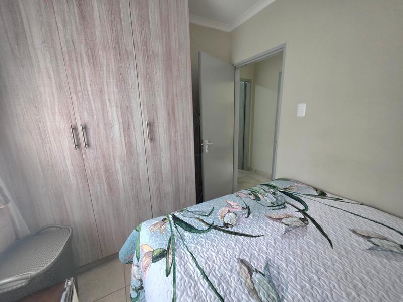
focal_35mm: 13
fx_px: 151
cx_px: 202
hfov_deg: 106.2
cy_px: 151
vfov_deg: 89.9
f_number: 1.9
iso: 320
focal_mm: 2.2
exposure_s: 1/50.3
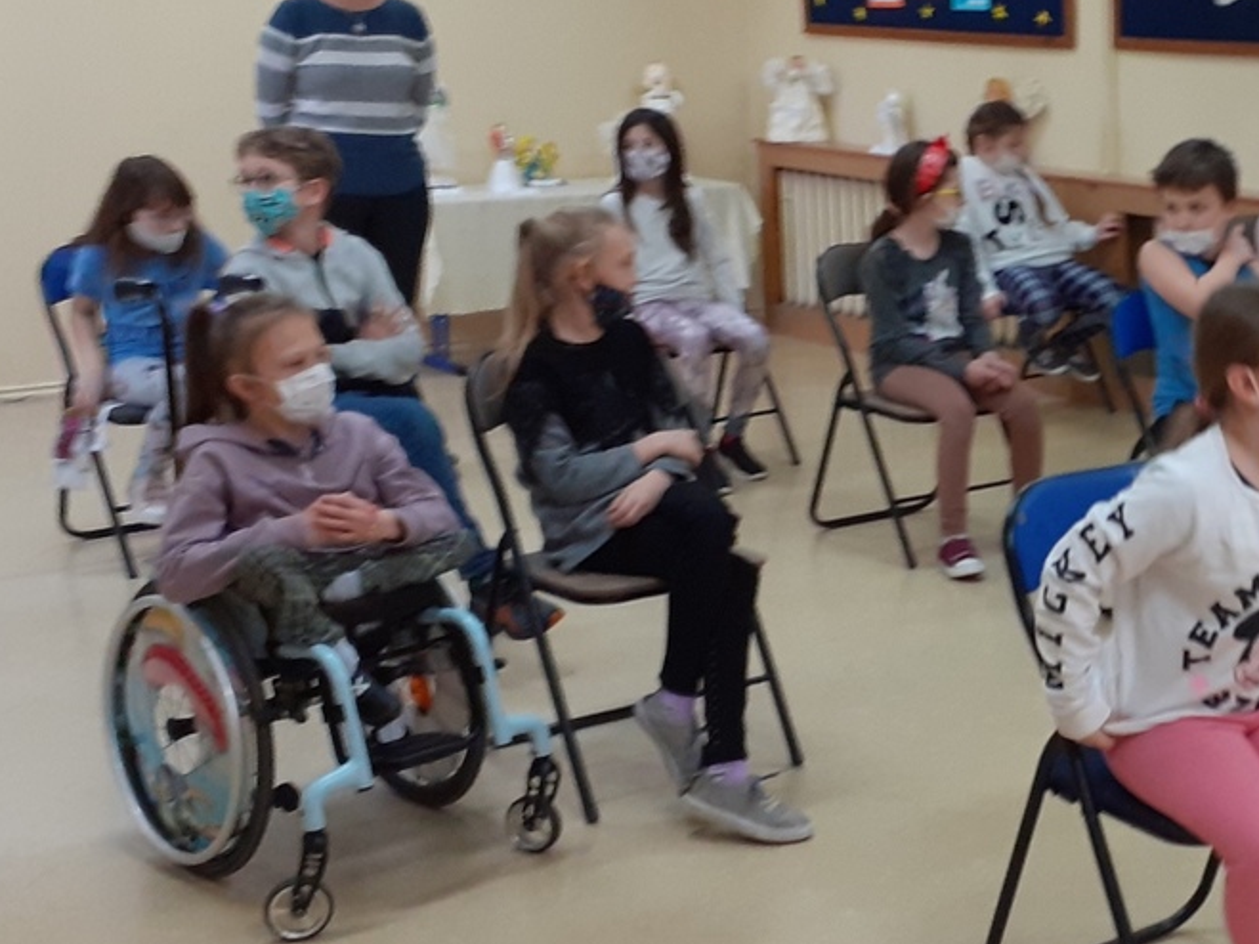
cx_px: 1228
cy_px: 399
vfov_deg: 24.8
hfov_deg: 30.6
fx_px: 2145
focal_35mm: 59
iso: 125
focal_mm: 3.6
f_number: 1.9
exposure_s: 1/50
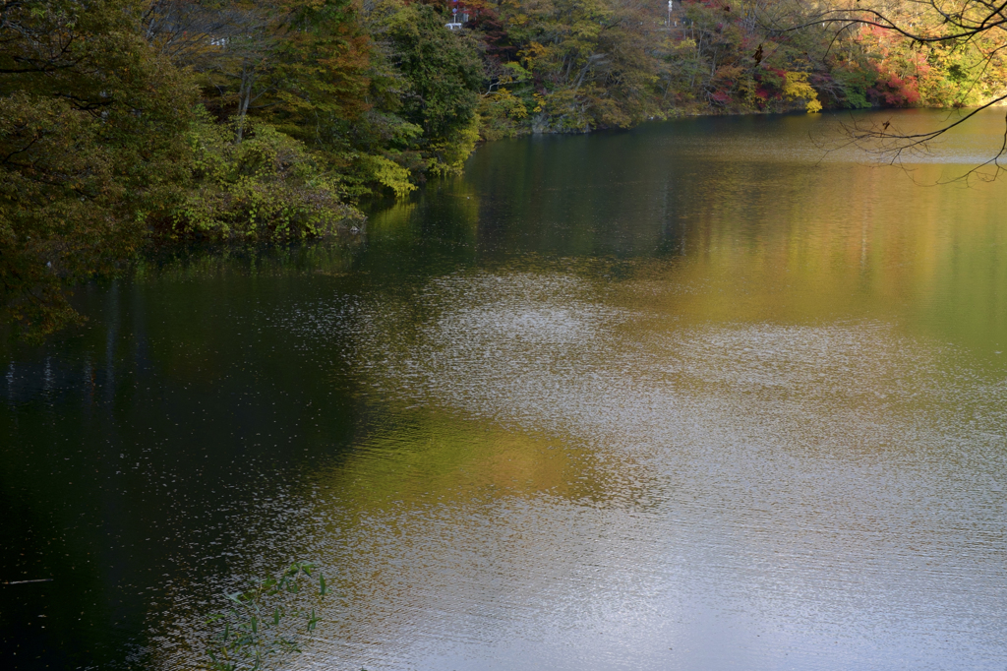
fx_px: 1790
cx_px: 504
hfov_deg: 31.4
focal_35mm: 64
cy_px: 336
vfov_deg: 21.2
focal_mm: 42.5
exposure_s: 1/60
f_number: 8
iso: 200
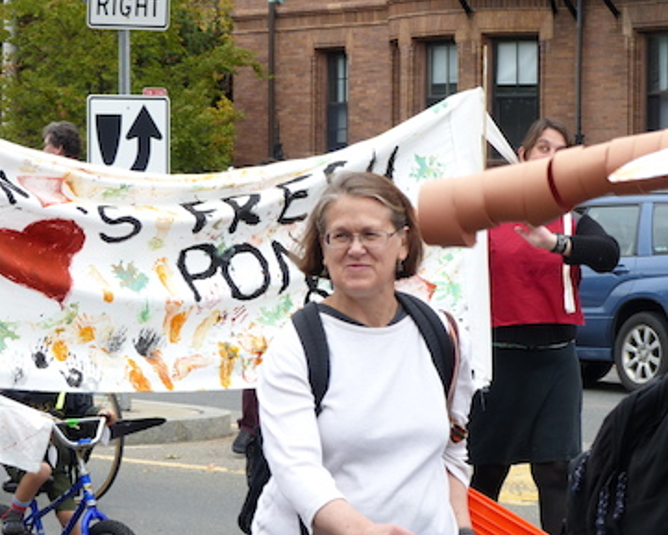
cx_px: 399
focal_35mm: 150
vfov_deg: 10.3
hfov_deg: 12.8
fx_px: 2966
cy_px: 239
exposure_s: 1/200
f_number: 4
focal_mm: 18.7
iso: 100
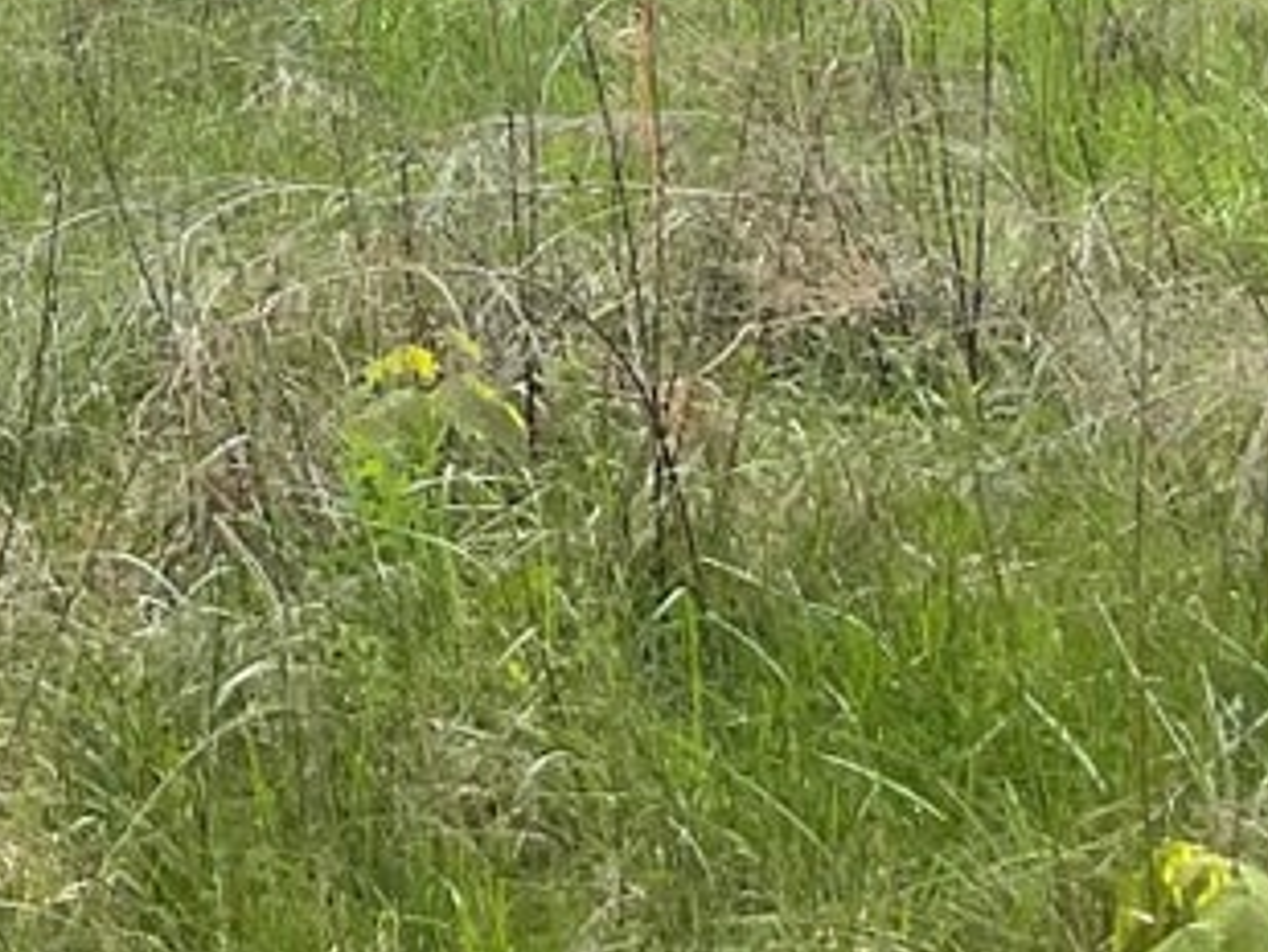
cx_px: 322
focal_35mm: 128
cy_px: -1046
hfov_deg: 15.3
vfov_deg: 10.5
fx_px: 4691
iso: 16
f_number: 1.8
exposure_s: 1/642
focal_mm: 3
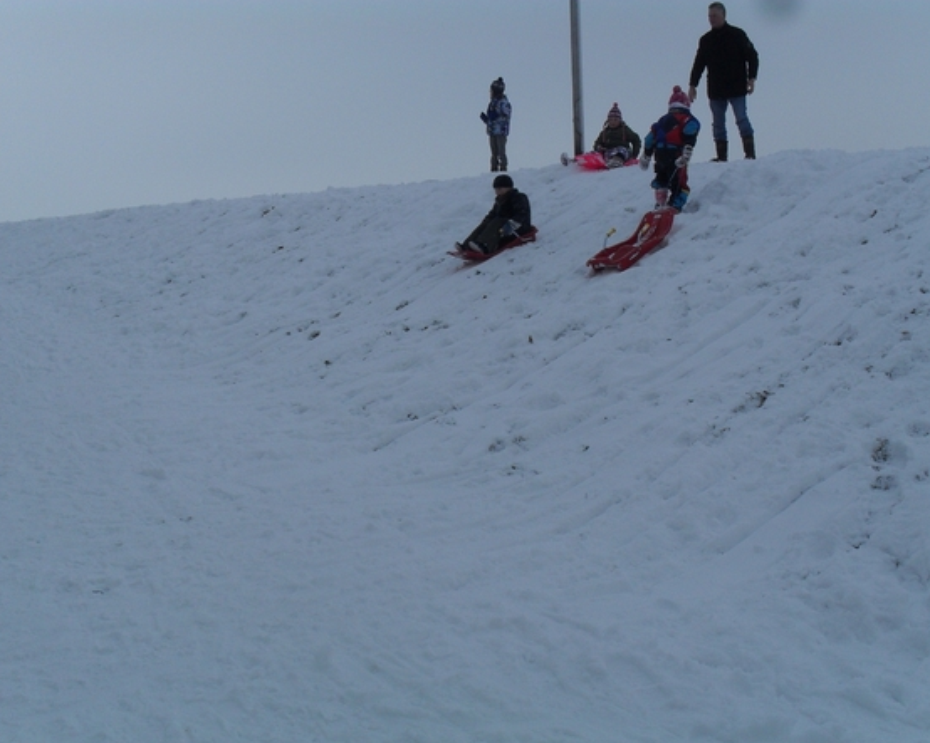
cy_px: 372
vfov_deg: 40.1
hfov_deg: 49.1
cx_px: 485
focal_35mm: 37
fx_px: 1018
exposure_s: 1/180
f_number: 8.4
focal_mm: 6.3
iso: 100
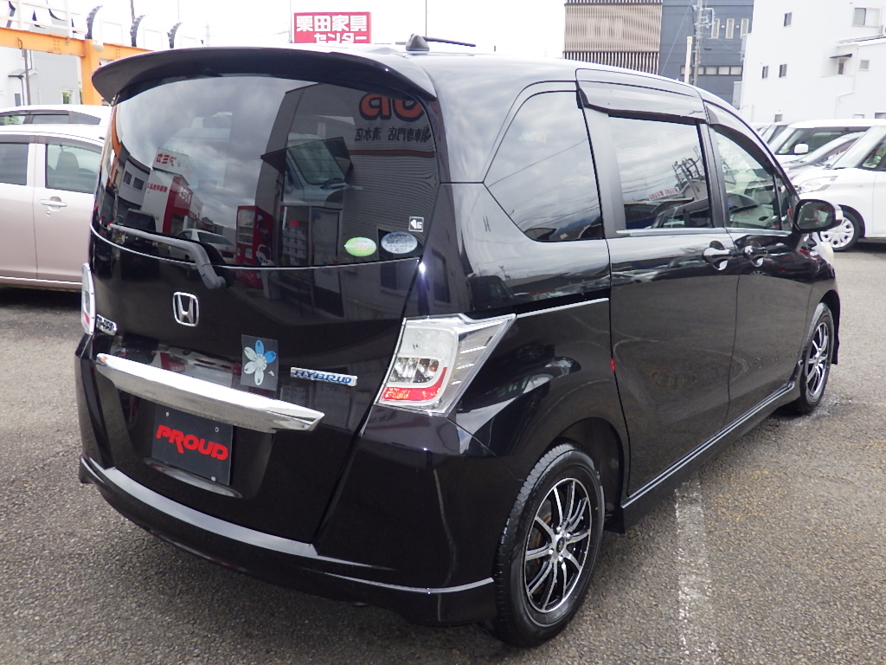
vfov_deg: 41.8
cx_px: 443
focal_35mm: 34
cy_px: 332
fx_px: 870
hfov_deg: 54.0
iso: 250
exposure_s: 1/160
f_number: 3.8
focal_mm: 6.1
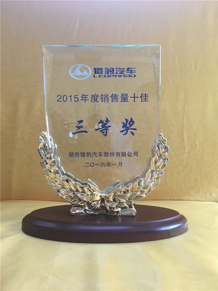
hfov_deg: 48.2
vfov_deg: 61.6
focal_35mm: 29
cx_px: 109
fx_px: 243
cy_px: 146
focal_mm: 4.15
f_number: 2.2
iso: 50
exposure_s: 1/33
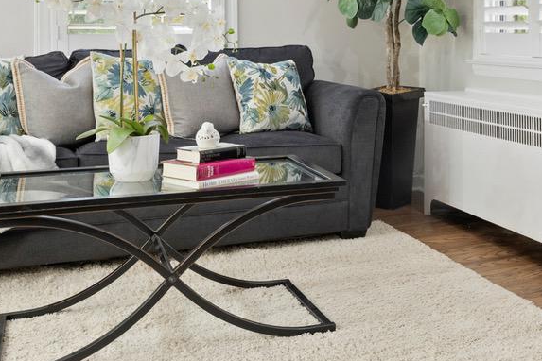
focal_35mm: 50
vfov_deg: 26.0
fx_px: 753
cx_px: 395
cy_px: 29
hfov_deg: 38.7
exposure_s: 1/1.25
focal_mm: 14
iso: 500
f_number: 7.1
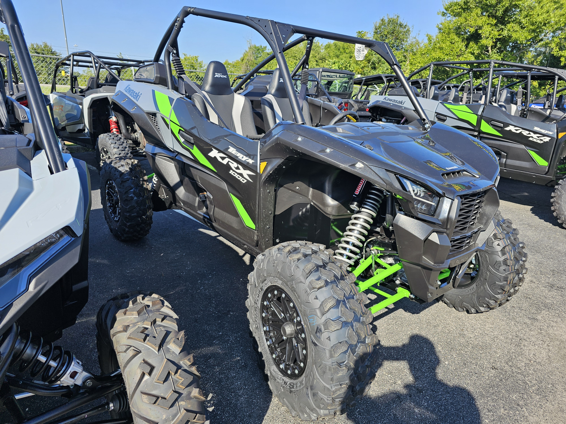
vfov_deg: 58.9
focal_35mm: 23
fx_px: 376
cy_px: 212
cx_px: 283
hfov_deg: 73.9
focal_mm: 6.3
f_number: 1.7
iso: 10
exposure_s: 1/281
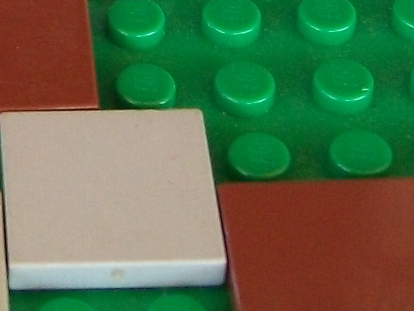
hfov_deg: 10.8
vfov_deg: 8.0
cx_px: -121
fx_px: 2141
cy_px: -261
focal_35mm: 179
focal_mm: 6
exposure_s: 1/60
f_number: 2.7
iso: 97
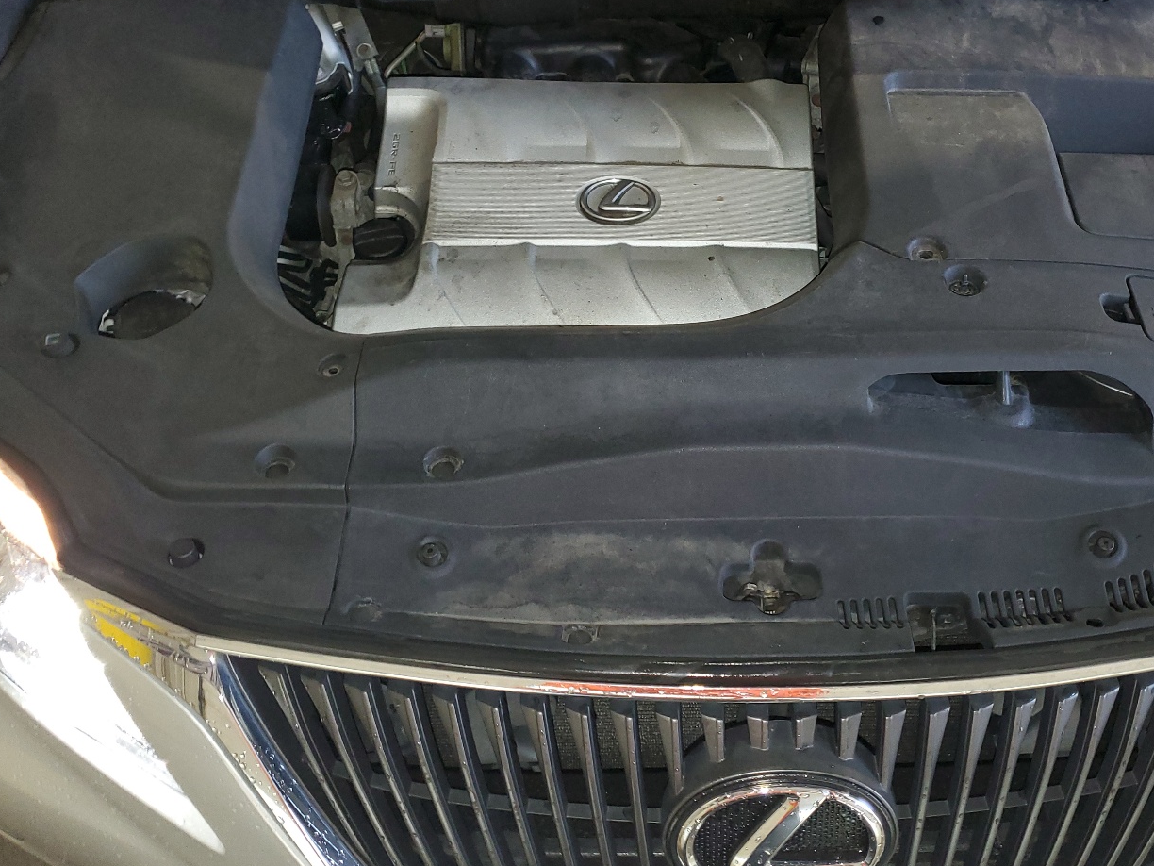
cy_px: 363
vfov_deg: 41.7
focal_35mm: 34
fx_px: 1133
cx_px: 733
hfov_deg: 53.3
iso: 153
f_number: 1.5
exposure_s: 1/24
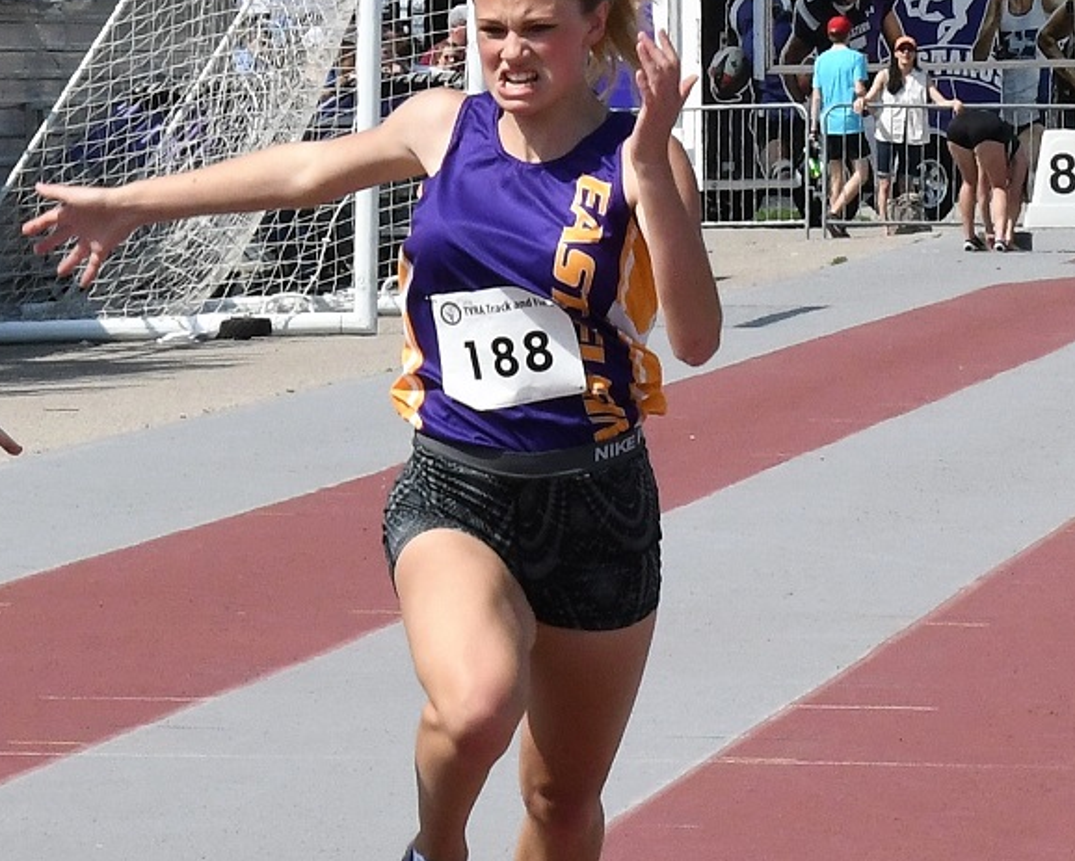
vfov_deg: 7.3
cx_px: 265
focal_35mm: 213
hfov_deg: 9.1
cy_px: 515
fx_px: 6780
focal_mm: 82
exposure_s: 1/1000
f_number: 16
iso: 1000
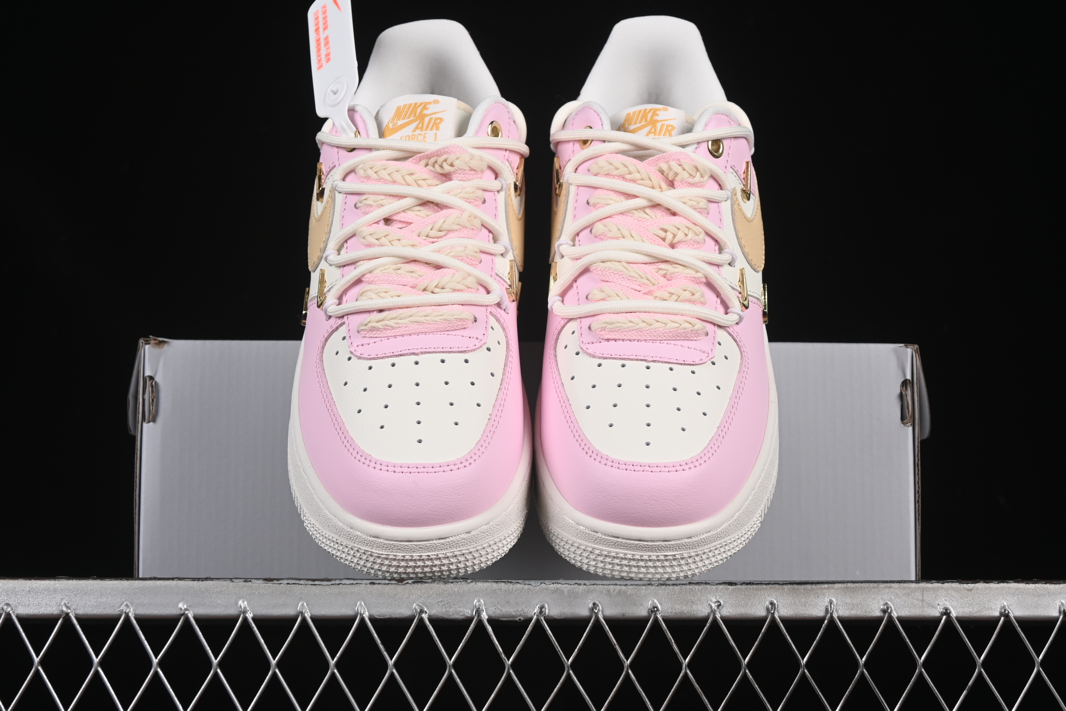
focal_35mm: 75
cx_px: 533
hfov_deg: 27.0
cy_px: 356
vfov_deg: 18.2
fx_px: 2221
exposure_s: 1/80
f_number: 8
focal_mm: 50
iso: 160
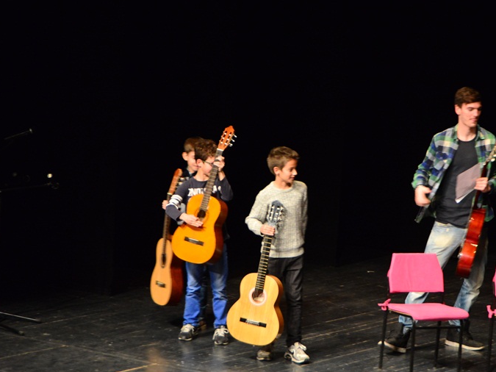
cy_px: 195
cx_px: 297
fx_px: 2206
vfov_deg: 9.6
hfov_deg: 12.8
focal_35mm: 154
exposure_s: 1/50
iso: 4000
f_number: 5.6
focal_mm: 120
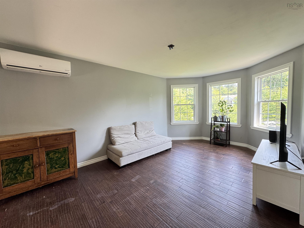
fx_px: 123
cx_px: 152
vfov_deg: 85.7
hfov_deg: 102.1
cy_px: 114
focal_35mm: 14
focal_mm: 2.22
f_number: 2.2
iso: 200
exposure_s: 1/99
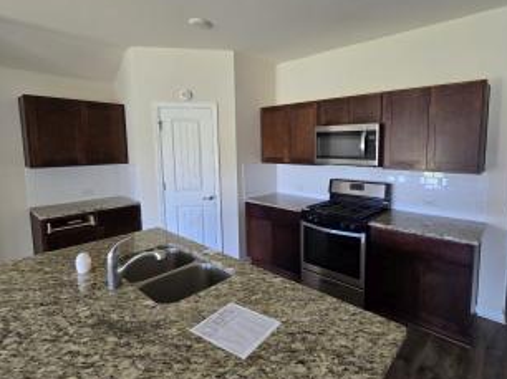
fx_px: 249
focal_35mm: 17
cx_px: 303
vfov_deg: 74.5
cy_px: 174
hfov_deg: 90.0
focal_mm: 2.2
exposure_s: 1/60
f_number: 2.2
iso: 160
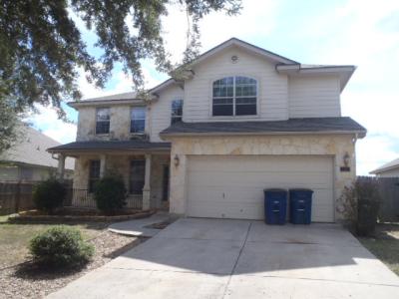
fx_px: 323
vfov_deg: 49.7
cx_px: 200
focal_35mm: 28
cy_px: 150
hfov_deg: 63.4
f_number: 3.9
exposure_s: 1/400
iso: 80
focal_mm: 5
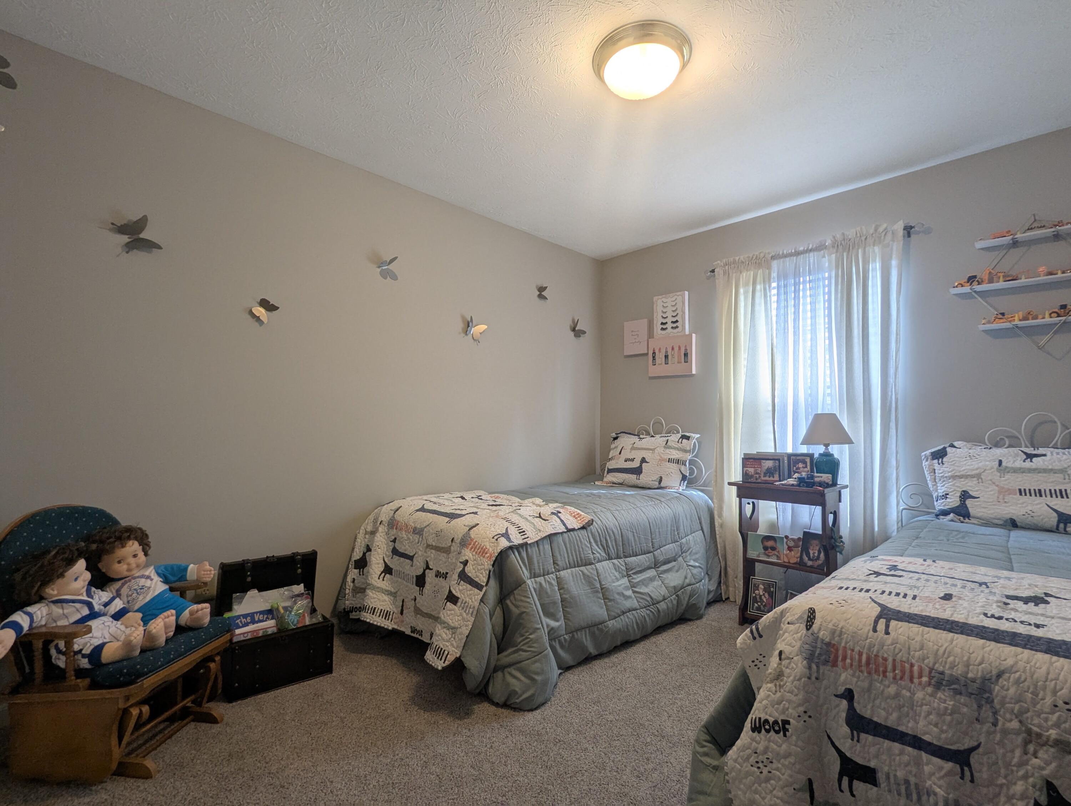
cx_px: 536
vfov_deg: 78.2
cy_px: 403
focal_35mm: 16
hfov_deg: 94.4
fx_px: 496
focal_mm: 2.35
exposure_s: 1/60
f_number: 2.2
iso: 42
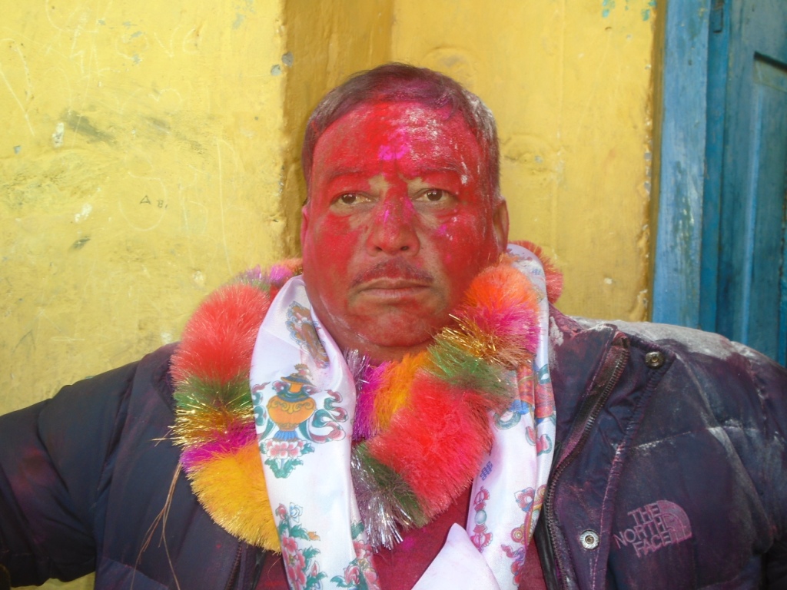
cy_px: 295
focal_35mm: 42
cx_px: 394
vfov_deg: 34.3
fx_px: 955
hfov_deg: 44.8
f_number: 4.1
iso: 100
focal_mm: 7.4
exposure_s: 1/50
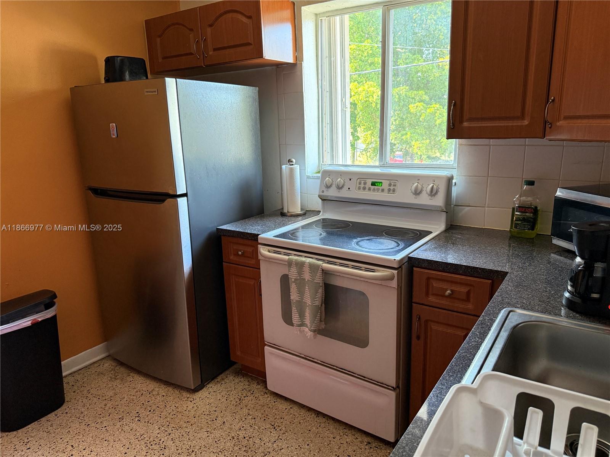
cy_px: 228
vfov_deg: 56.8
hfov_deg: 71.6
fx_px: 423
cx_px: 305
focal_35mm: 24
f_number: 1.78
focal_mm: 6.76
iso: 320
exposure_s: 1/60
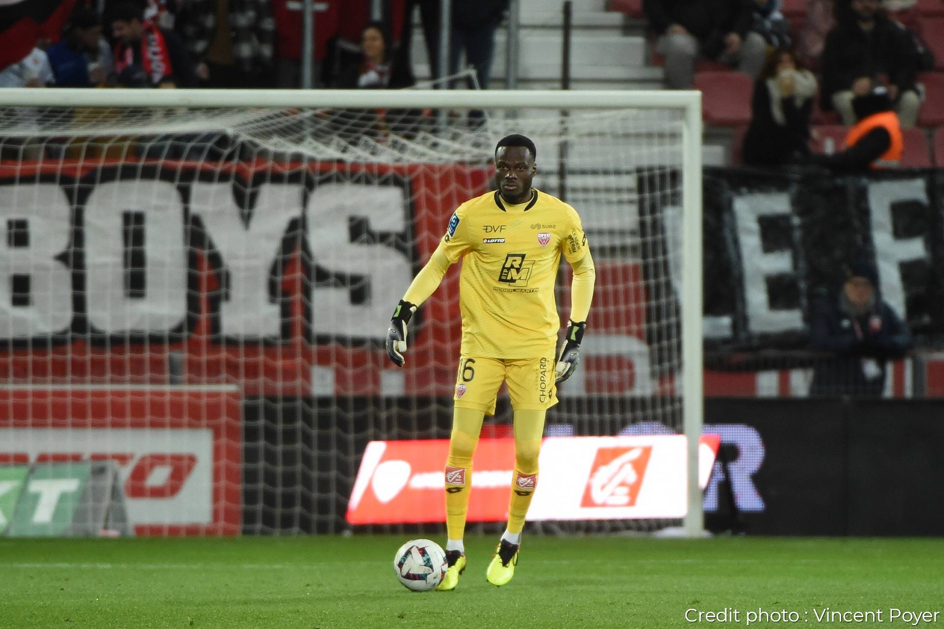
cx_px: 472
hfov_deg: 5.2
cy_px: 314
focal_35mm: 400
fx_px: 10483
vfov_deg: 3.4
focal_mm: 400
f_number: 4
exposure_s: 1/800
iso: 3200
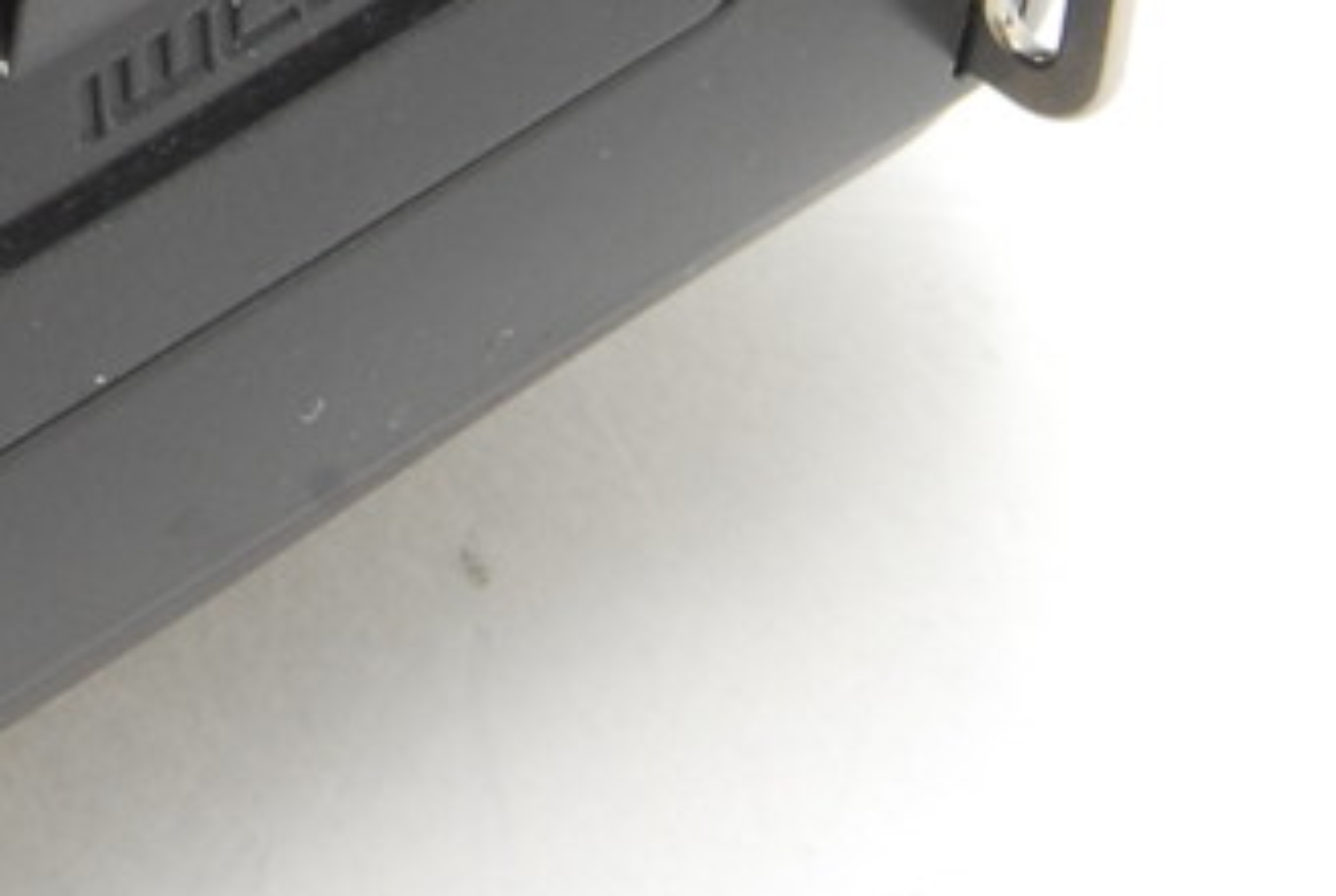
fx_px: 14962
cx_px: -1377
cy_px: -755
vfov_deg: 3.4
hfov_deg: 5.0
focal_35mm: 402
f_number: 18
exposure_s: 1/160
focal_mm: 55
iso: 400
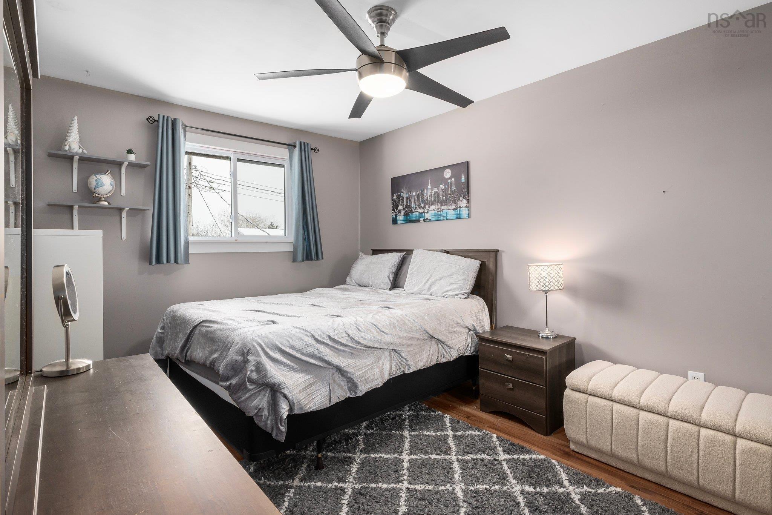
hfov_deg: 90.0
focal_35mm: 18
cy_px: 258
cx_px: 386
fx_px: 386
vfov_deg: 67.4
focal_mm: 12
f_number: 10
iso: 320
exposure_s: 1/13
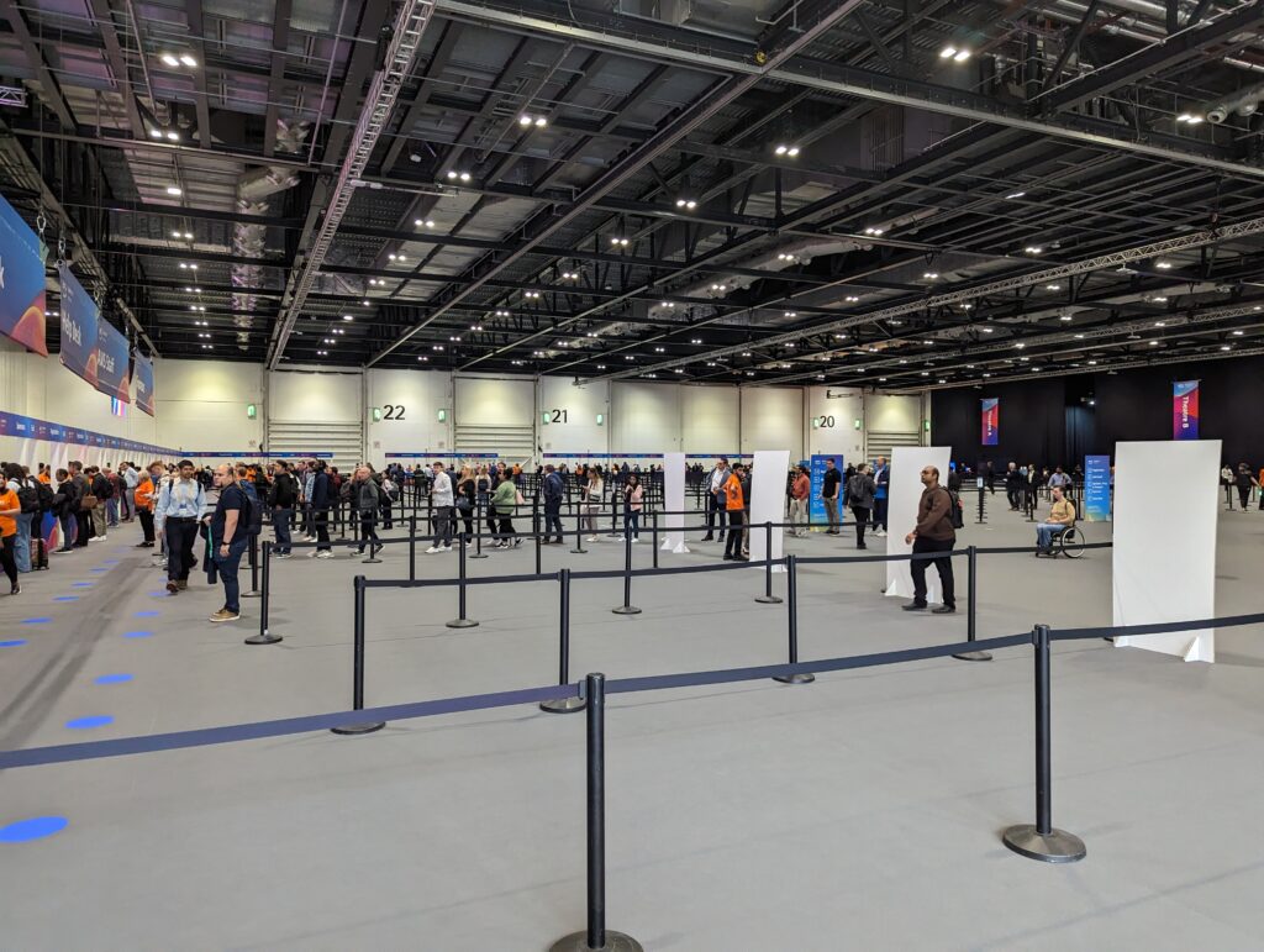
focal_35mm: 24
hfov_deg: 71.5
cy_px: 476
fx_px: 878
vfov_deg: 56.9
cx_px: 632
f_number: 1.85
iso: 815
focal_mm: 6.81
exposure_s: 1/186
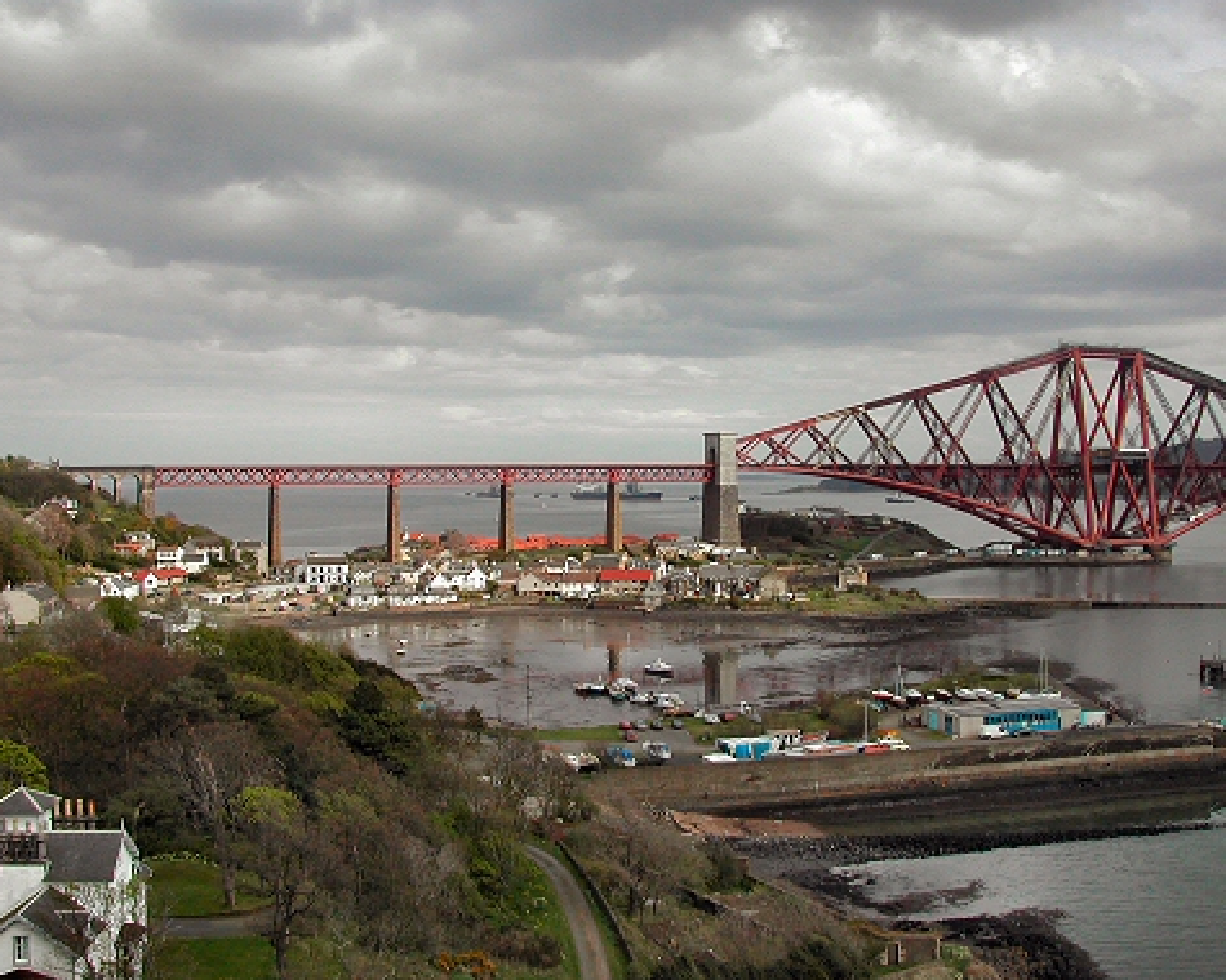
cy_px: 487
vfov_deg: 37.3
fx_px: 1451
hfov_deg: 45.8
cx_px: 601
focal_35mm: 40
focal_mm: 8
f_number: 7.6
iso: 100
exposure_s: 1/221
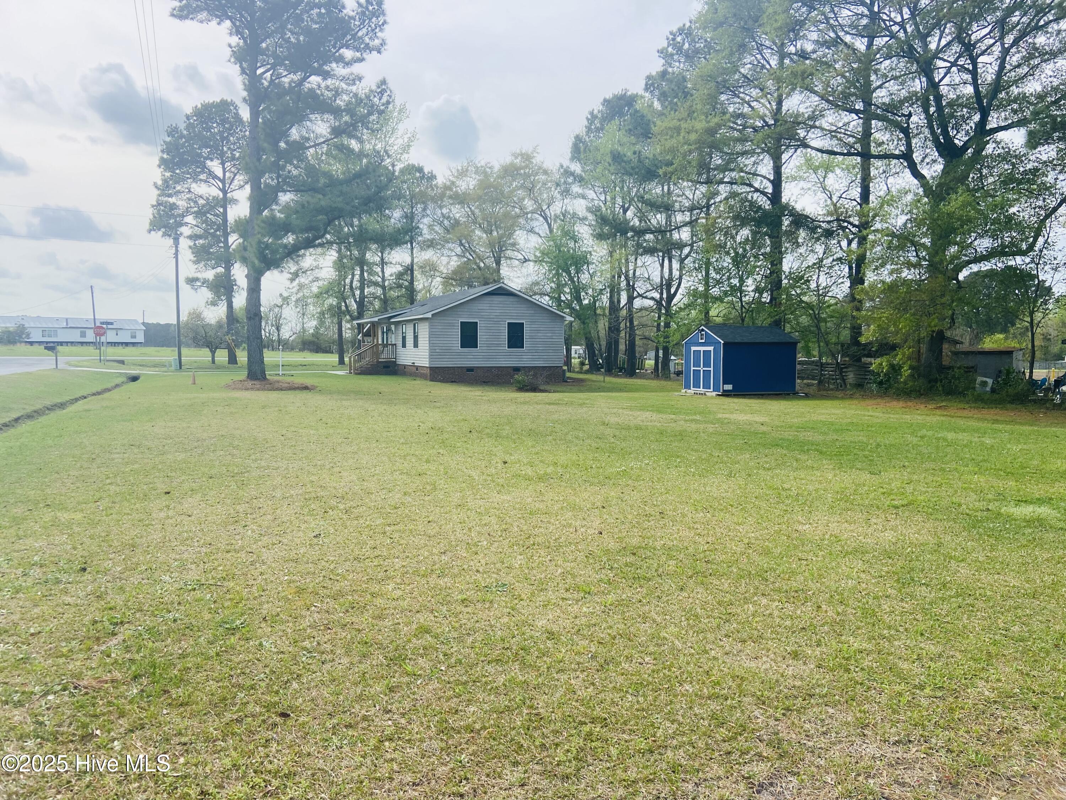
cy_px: 400
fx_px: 801
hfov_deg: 67.3
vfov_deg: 53.1
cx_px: 533
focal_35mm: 26
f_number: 1.8
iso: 32
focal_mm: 4.25
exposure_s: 1/1678
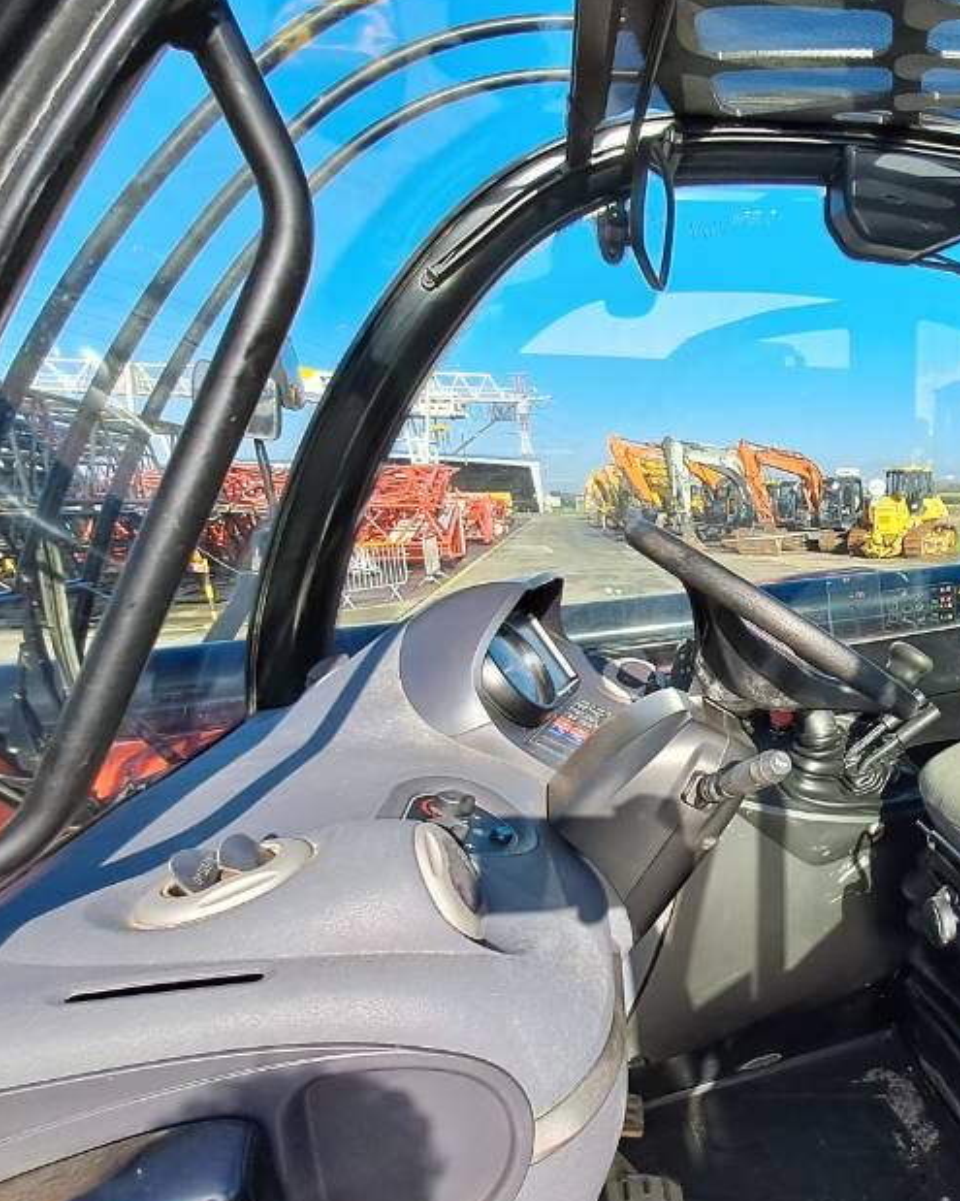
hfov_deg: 55.2
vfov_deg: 77.3
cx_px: 894
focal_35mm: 21
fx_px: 746
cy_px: 671
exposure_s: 1/838
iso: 40
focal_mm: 1.42
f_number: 2.2
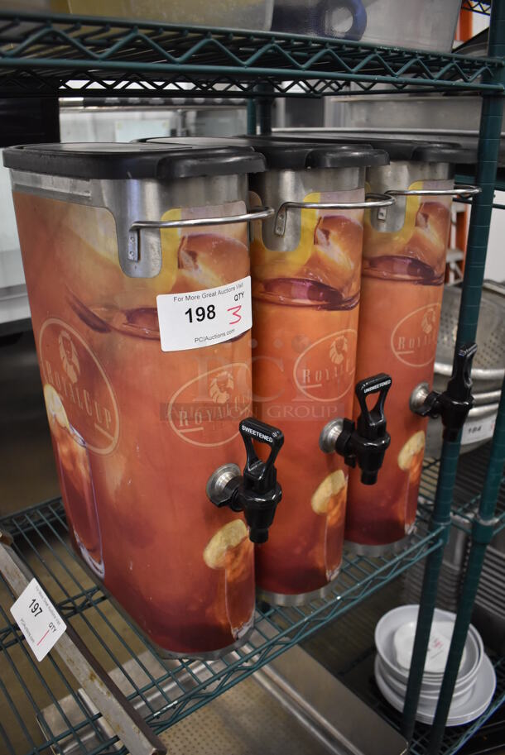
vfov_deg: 67.3
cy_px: 378
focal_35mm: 27
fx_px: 567
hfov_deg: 48.0
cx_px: 252
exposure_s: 1/125
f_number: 3.5
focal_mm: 18
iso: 1600
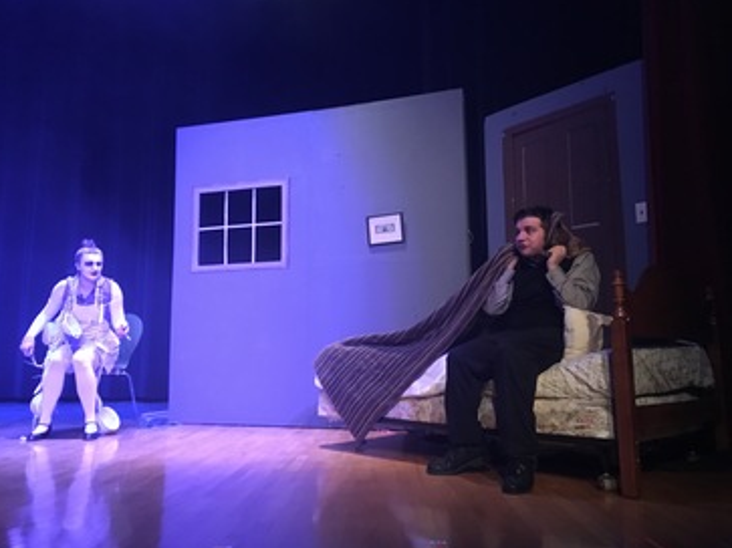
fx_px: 634
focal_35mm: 30
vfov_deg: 46.8
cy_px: 271
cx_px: 368
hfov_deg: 60.0
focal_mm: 4.15
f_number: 2.2
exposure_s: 1/15
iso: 320
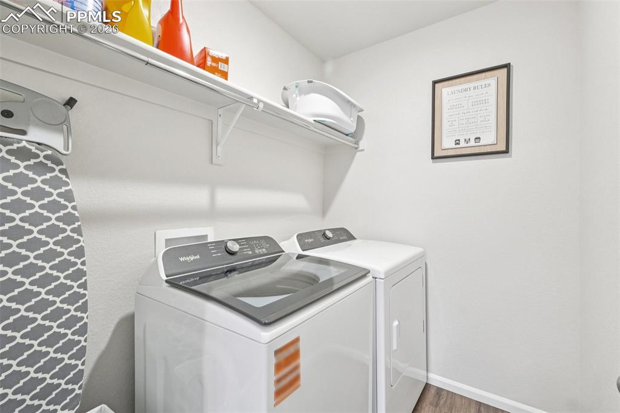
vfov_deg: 77.3
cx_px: 310
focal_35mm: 15
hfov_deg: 100.4
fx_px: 258
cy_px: 206
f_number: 8
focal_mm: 10
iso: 800
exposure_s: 1/4
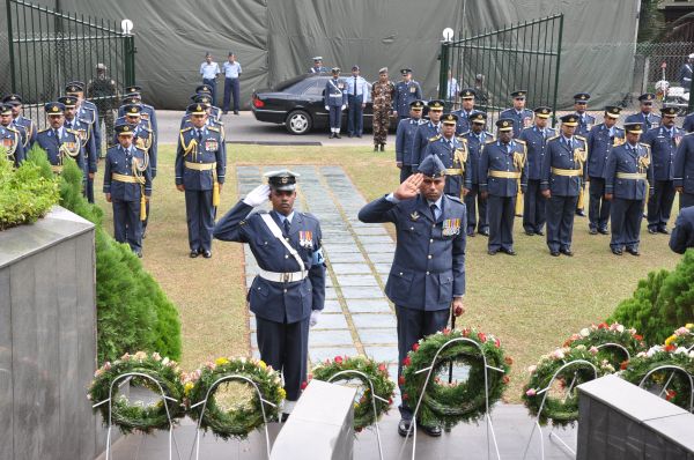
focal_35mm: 57
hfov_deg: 35.1
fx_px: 1097
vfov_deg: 23.7
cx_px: 347
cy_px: 230
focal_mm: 38
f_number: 8
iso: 250
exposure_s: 1/125
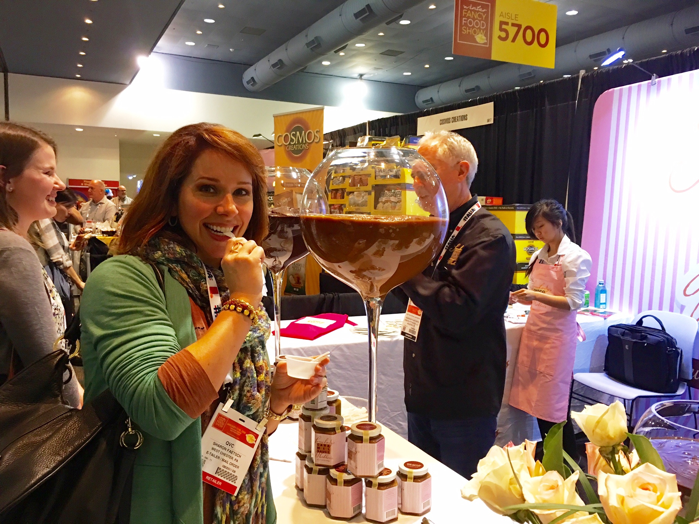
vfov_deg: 48.2
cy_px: 262
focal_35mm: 29
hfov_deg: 61.7
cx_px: 350
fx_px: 586
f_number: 2.2
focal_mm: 4.15
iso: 80
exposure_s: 1/15
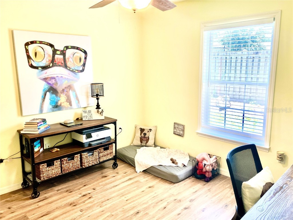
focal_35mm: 28
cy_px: 110
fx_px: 237
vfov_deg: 49.7
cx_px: 146
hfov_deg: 63.4
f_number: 1.8
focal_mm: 3.99
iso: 50
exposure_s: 1/60
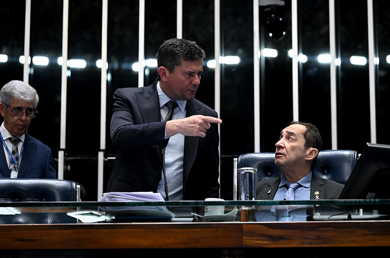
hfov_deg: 19.9
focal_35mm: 103
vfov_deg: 13.2
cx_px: 195
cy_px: 129
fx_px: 1114
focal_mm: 103
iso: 4000
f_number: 4
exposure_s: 1/200
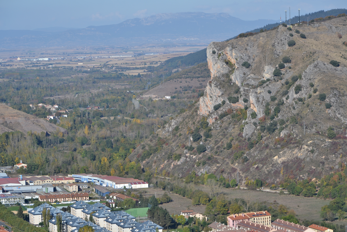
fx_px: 1330
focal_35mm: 138
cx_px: 174
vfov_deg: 9.9
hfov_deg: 14.9
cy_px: 116
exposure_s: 1/400
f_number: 8
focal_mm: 92
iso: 100
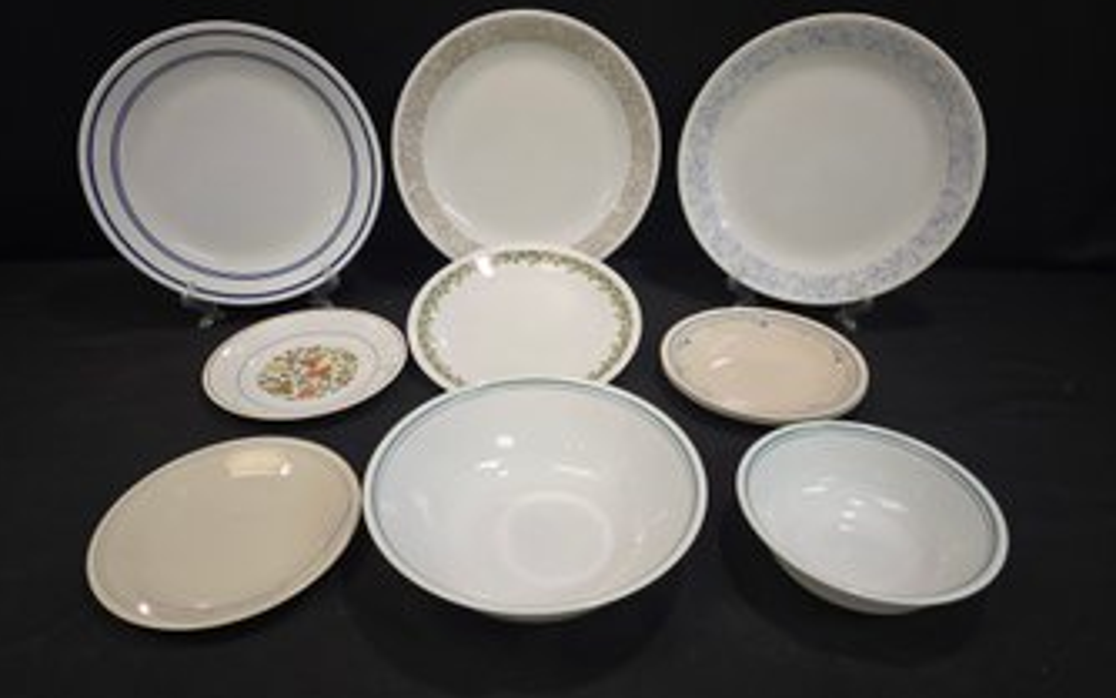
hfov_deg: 72.5
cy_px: 322
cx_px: 546
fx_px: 761
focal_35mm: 25
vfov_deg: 49.3
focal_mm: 6.3
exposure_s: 1/120
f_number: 1.7
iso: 250
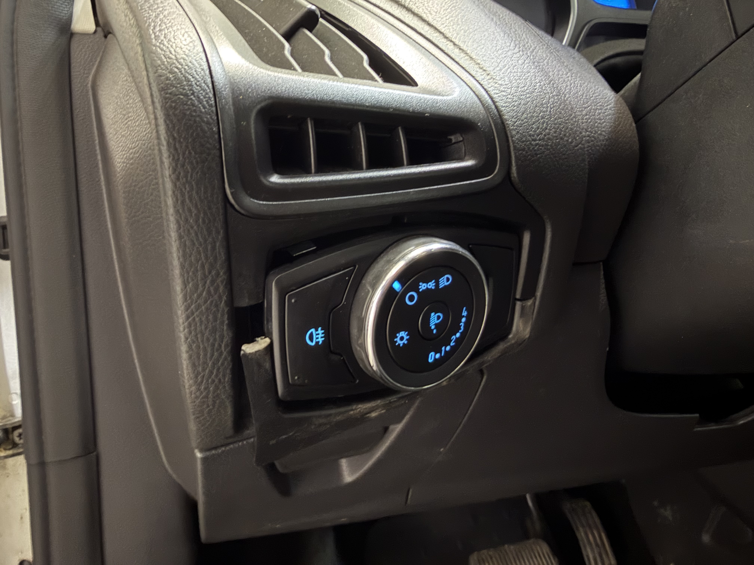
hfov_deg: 71.6
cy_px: 282
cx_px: 377
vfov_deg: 56.8
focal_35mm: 24
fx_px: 523
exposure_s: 1/6
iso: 500
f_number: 2.2
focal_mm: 2.22
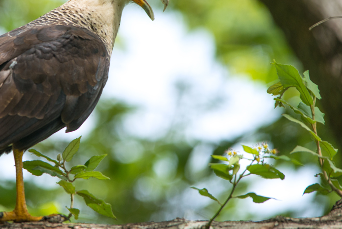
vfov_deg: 1.6
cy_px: 42
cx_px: 93
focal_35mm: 863
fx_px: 8201
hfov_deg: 2.4
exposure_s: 1/400
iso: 450
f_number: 8
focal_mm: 500
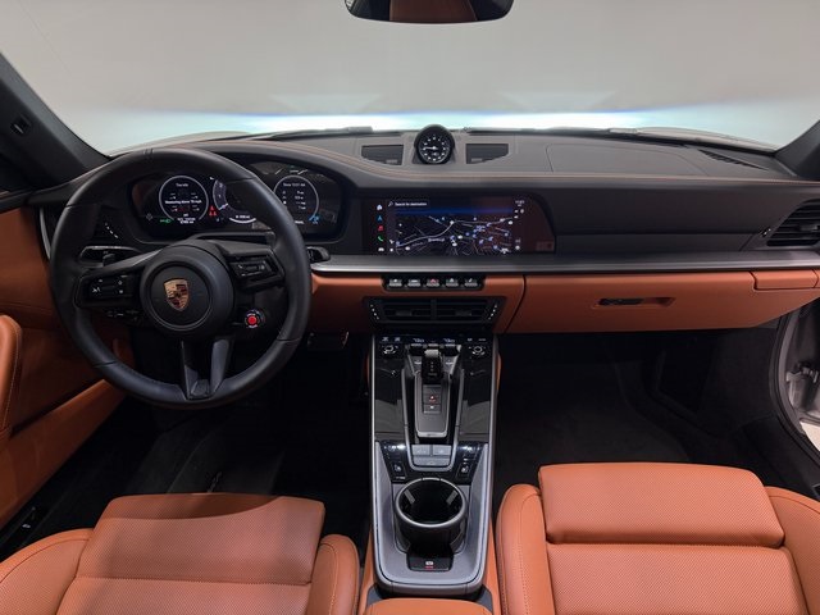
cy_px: 308
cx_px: 410
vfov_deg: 56.8
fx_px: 569
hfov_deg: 71.6
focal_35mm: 24
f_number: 1.78
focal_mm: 6.76
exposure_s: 1/54
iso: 160
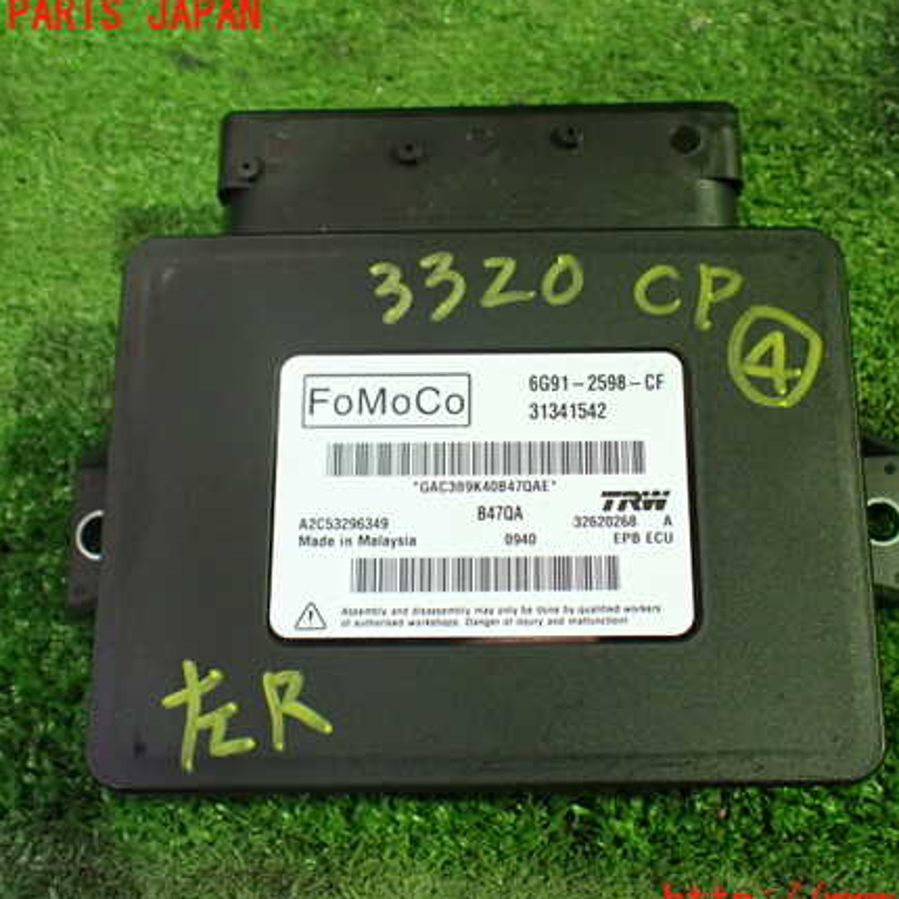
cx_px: 508
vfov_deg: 44.9
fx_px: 1087
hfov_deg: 44.8
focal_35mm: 37
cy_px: 460
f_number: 2.3
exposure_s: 1/50
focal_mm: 5.4
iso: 800
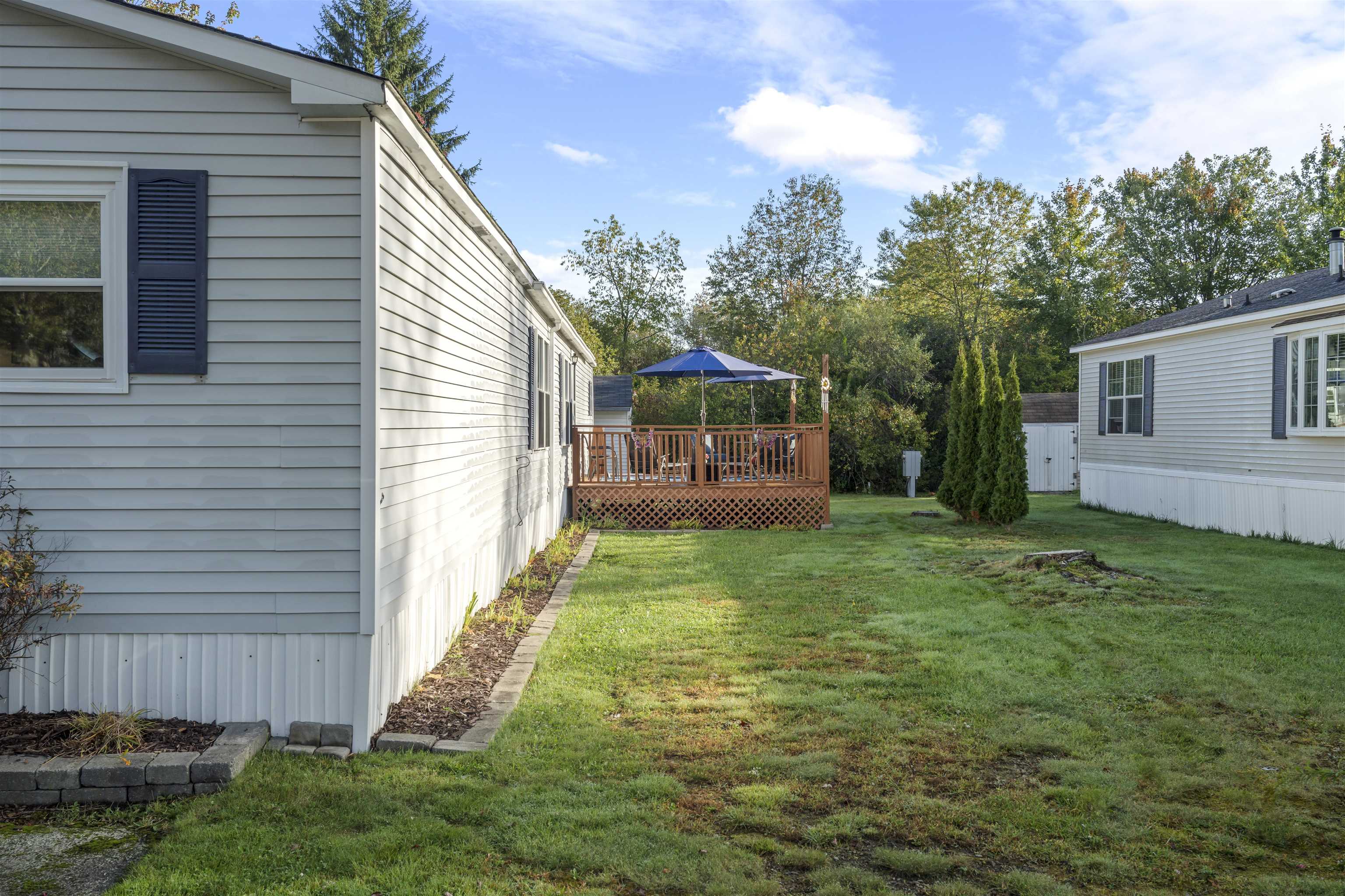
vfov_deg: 44.3
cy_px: 448
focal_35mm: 30
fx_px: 1102
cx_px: 672
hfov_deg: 62.8
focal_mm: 29.5
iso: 100
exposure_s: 1/60
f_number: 9
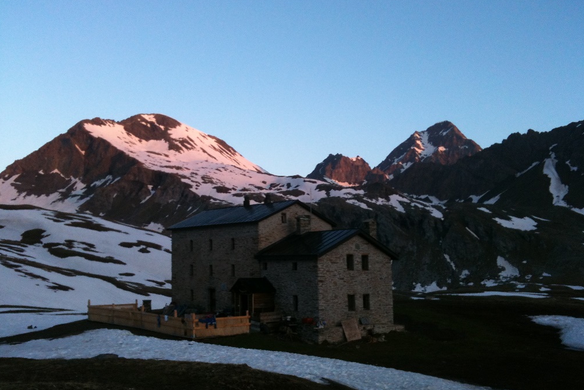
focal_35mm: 37
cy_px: 207
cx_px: 293
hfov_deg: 51.9
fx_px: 600
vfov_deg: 36.0
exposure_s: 1/134
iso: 64
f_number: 2.8
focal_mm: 3.85
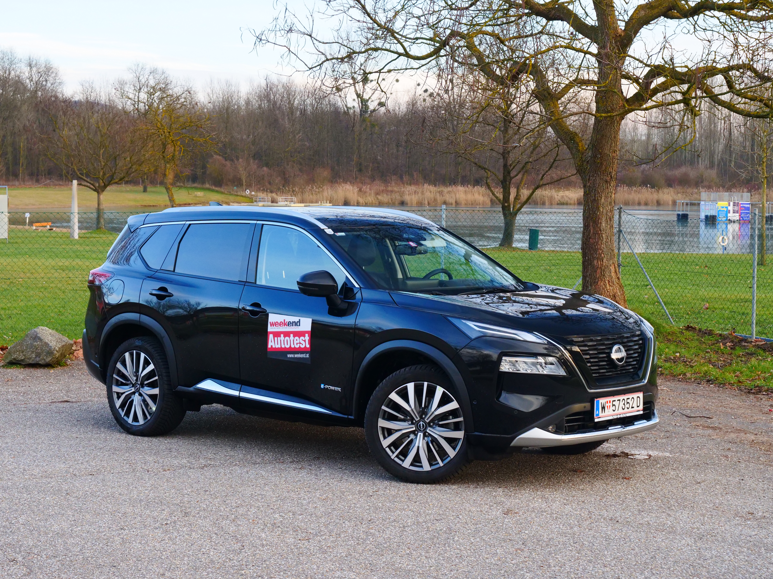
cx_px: 386
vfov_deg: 21.6
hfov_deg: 28.6
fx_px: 1518
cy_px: 290
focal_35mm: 68
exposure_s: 1/160
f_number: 5.6
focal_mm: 34
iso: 800
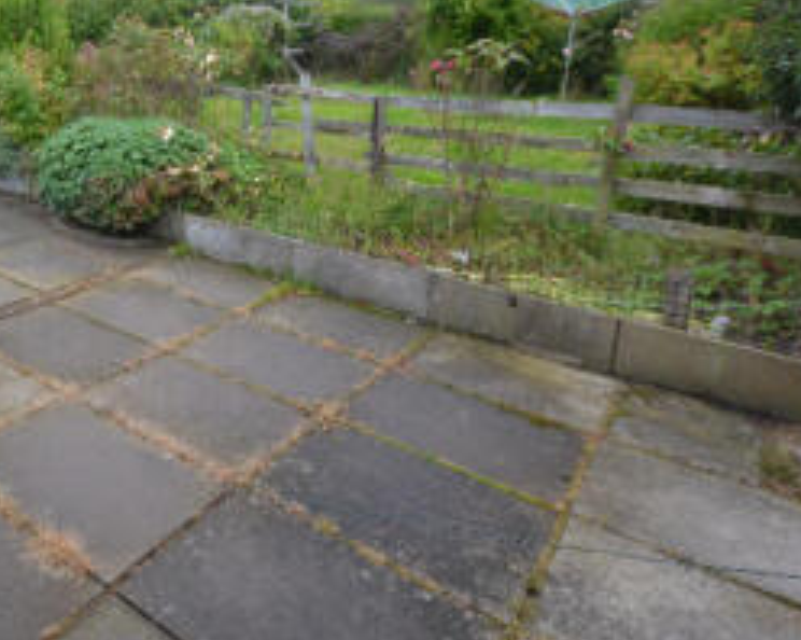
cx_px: 213
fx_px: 640
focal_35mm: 27
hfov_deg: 61.0
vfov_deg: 51.8
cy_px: 199
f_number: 5.6
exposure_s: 1/125
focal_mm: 10
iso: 280
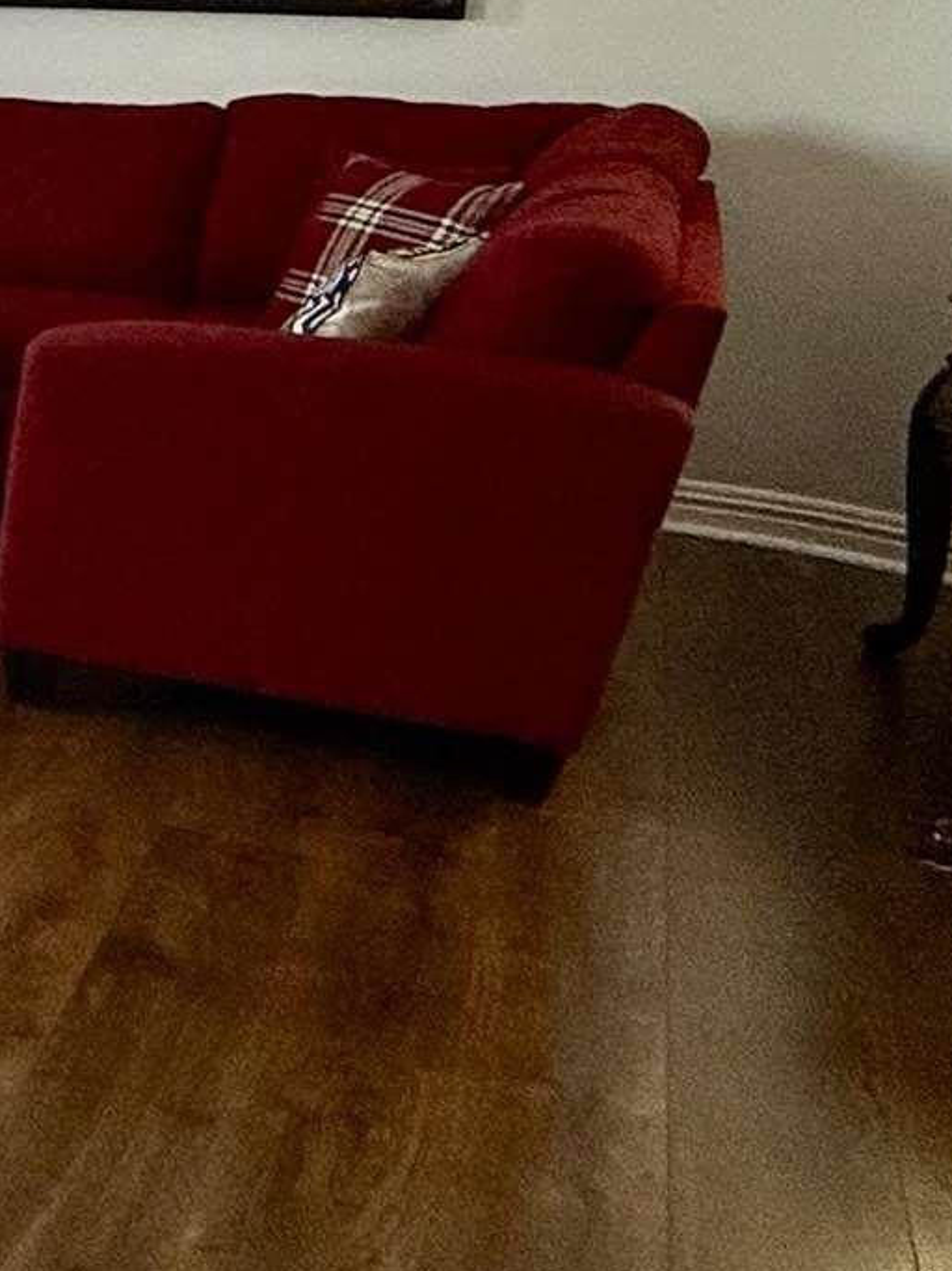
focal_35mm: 63
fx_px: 2311
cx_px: -1162
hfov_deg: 15.8
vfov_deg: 30.5
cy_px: 417
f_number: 2.2
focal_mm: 2.22
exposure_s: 1/120
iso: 200
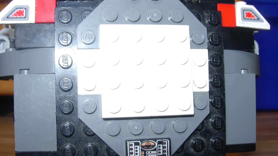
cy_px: 94
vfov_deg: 28.3
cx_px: 139
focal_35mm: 42
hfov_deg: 48.4
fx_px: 310
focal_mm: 7.8
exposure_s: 1/11.6
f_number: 4.8
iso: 79
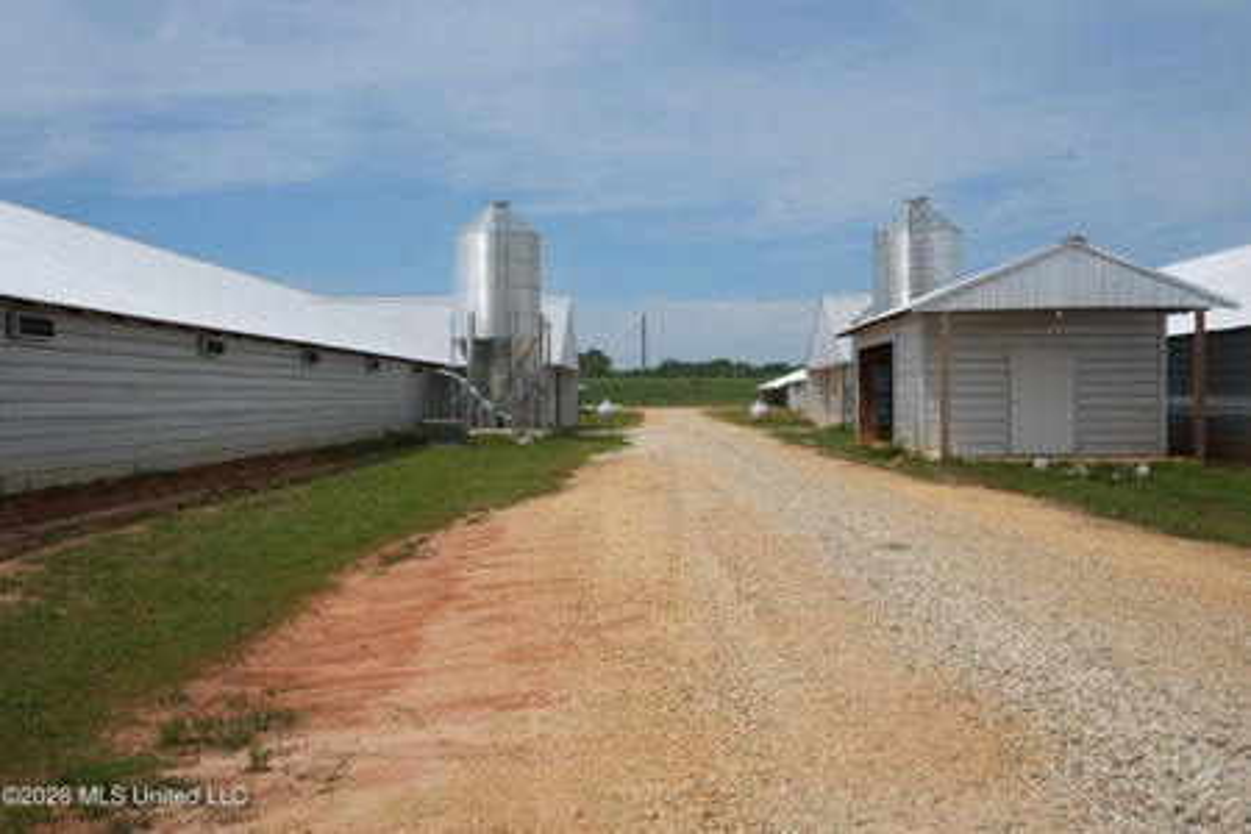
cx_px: 626
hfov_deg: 45.4
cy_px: 417
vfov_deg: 31.2
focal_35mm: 43
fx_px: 1494
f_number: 11
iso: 400
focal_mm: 43
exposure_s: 1/1000
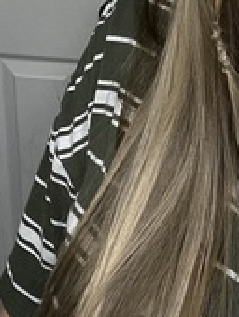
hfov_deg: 16.0
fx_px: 808
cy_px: -28
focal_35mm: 88
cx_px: 307
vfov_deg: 21.2
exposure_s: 1/60
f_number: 2.2
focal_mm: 2.71
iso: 64
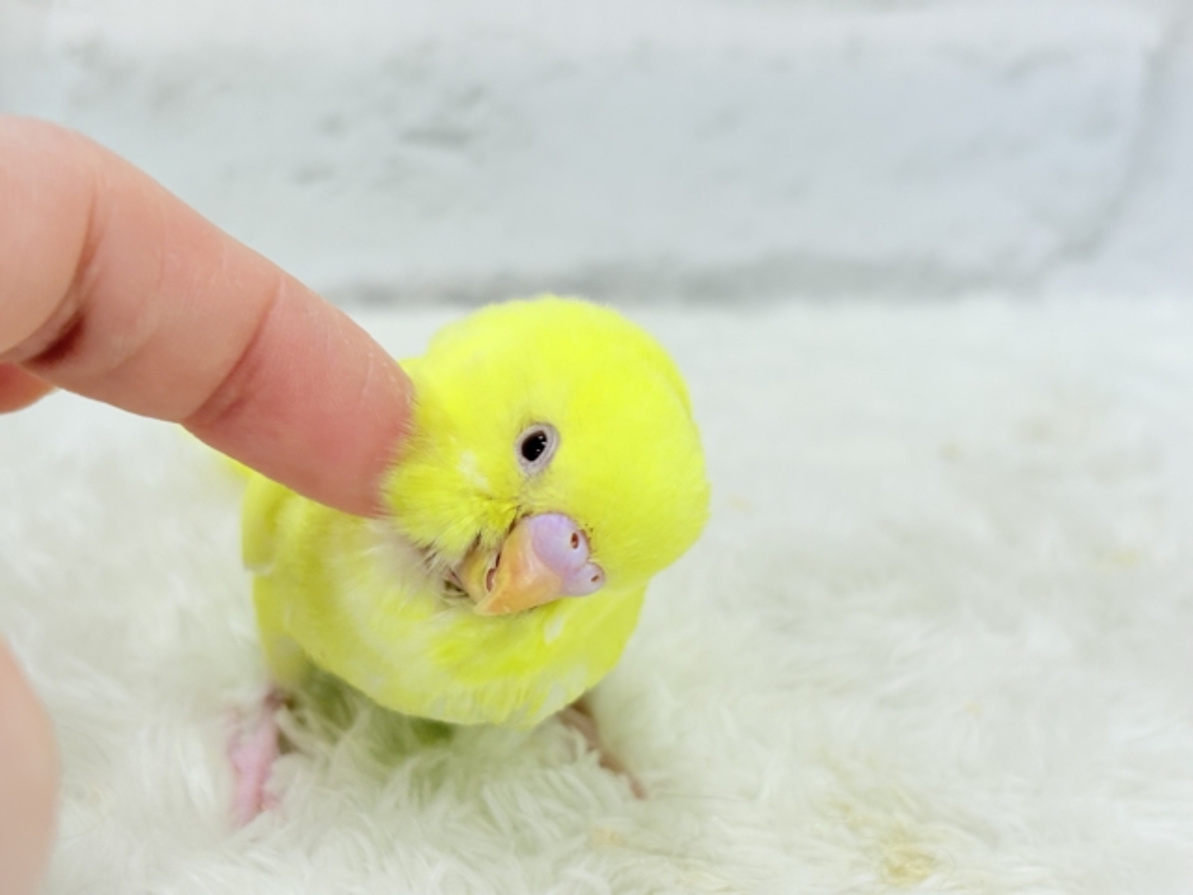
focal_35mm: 52
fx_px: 1792
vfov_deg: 28.0
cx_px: 596
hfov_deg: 36.8
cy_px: 448
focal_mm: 5.96
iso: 40
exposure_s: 1/50
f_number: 1.6
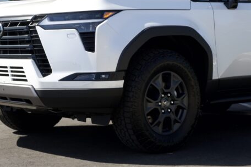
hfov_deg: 23.3
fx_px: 607
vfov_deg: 15.7
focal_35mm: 87
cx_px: 100
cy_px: 50
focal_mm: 40.7
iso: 2000
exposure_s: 1/2900
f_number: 7.1
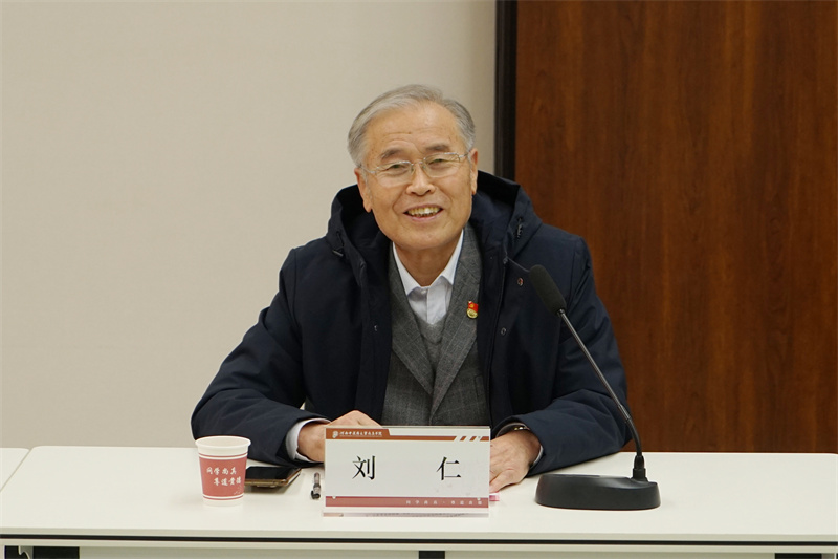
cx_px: 419
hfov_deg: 28.8
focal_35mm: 70
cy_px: 280
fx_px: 1629
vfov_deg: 19.4
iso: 800
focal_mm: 70
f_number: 4
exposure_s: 1/125
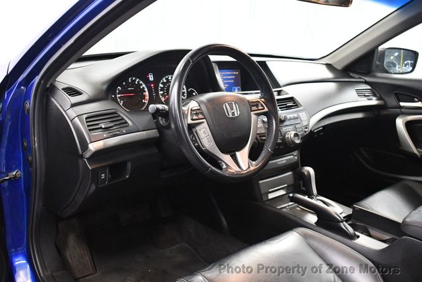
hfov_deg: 53.1
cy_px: 141
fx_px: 422
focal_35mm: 36
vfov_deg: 36.9
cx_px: 211
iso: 3200
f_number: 3.5
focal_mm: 18
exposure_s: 1/60
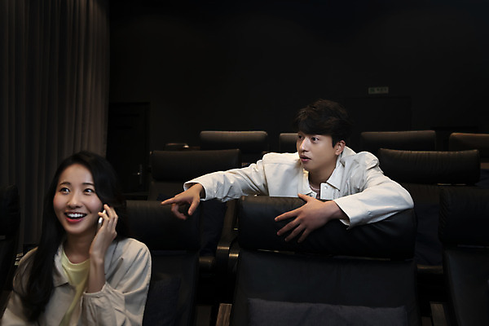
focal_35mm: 32
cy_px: 163
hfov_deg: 58.7
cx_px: 244
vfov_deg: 41.1
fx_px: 435
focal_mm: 32
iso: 1250
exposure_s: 1/125
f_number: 2.8
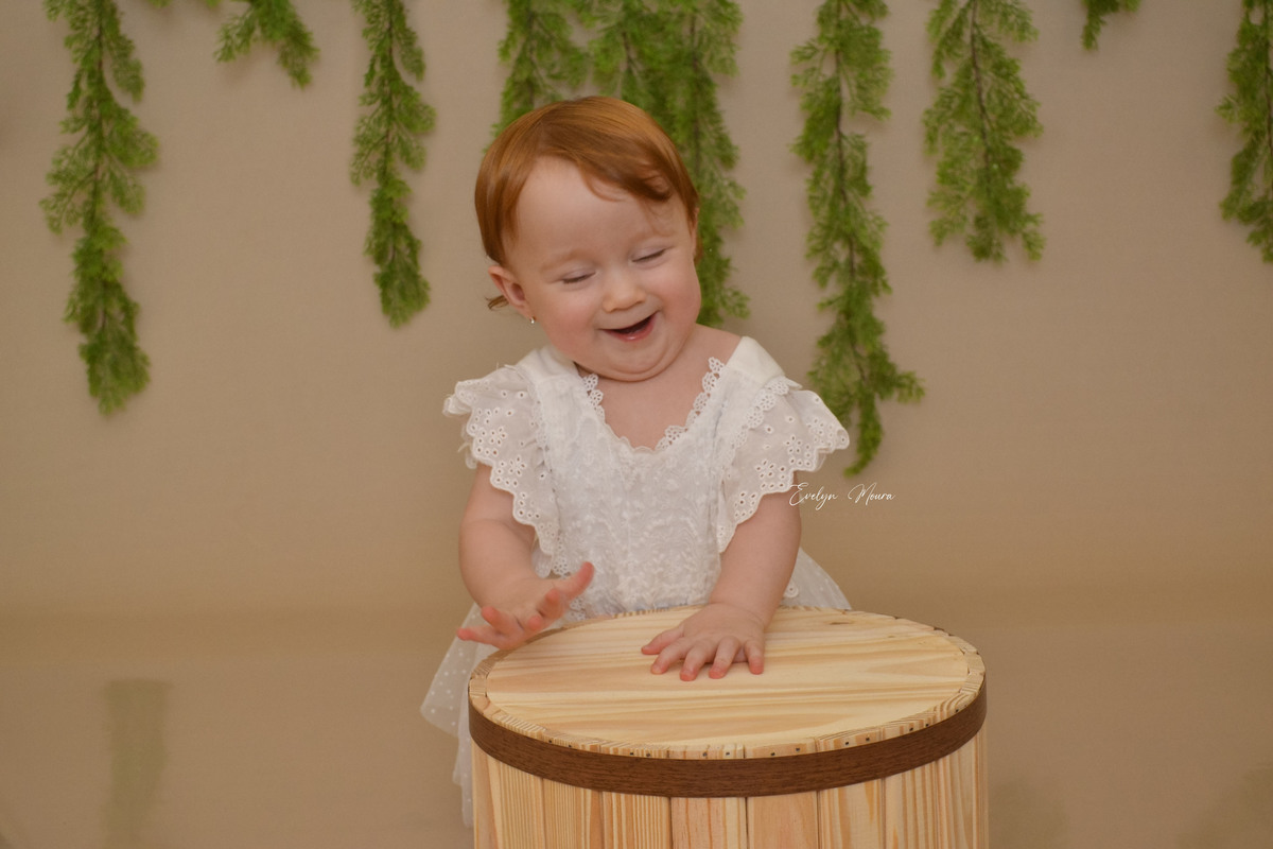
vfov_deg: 22.6
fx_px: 2122
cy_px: 424
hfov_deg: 33.4
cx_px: 636
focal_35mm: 60
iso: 800
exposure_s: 1/200
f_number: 5.6
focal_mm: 40
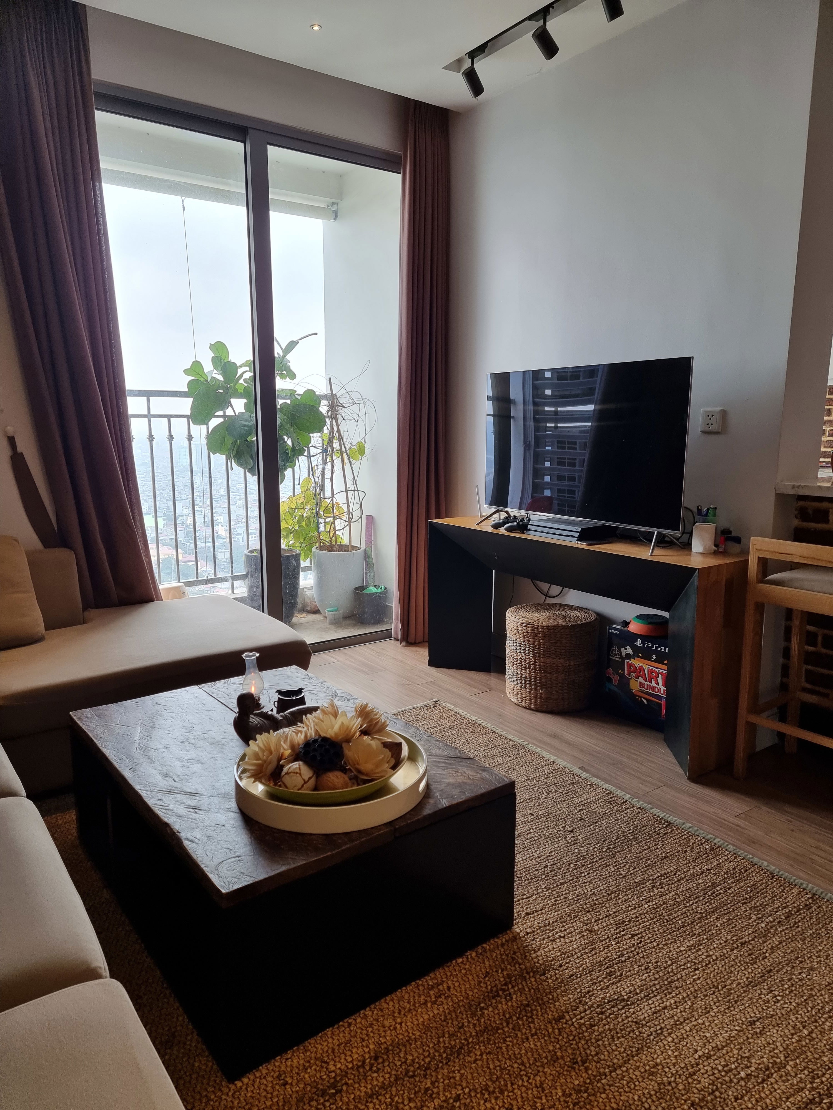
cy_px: 555
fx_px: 770
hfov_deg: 56.8
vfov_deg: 71.6
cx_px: 416
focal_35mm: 24
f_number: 1.8
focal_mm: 6.7
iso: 50
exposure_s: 1/100
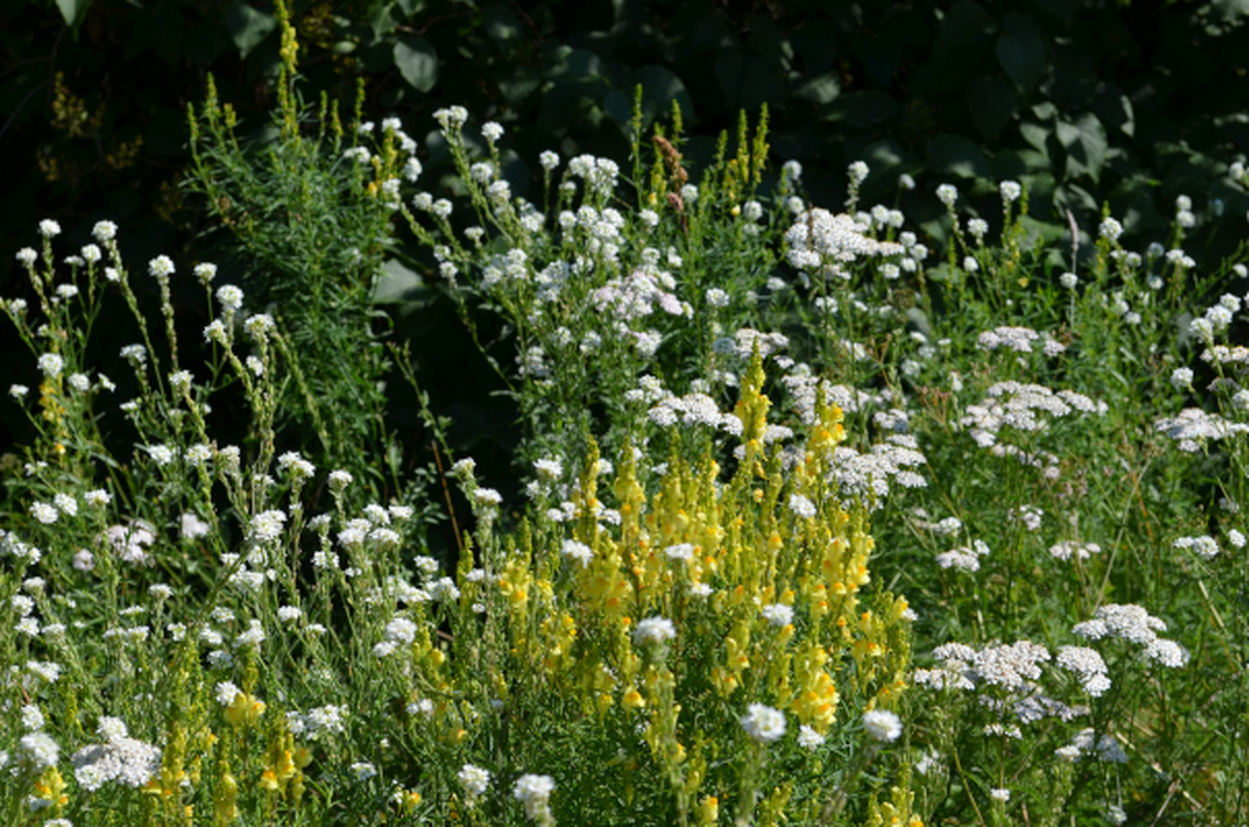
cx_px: 624
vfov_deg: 16.5
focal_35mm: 82
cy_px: 414
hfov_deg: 24.7
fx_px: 2856
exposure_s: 1/250
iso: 100
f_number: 8
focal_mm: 55
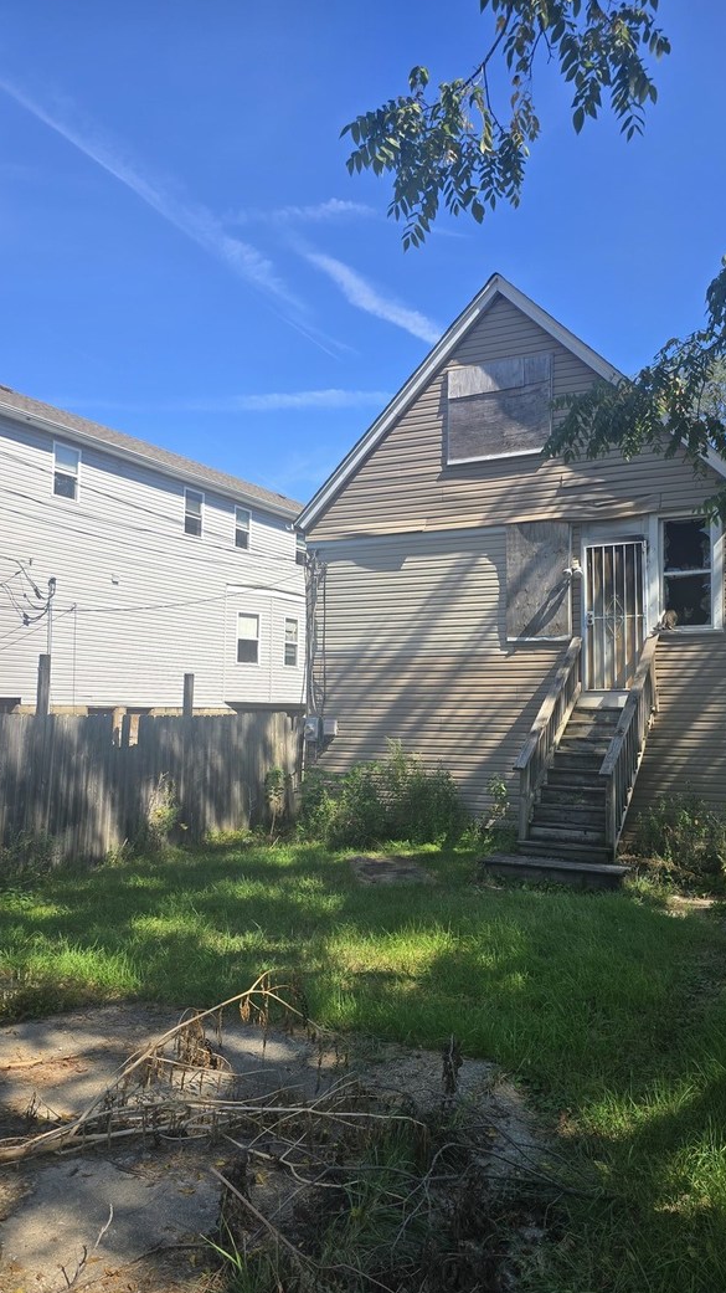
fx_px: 890
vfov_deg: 71.9
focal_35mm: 26
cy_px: 667
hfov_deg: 43.9
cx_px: 462
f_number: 1.7
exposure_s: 1/475
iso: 12
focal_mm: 6.3
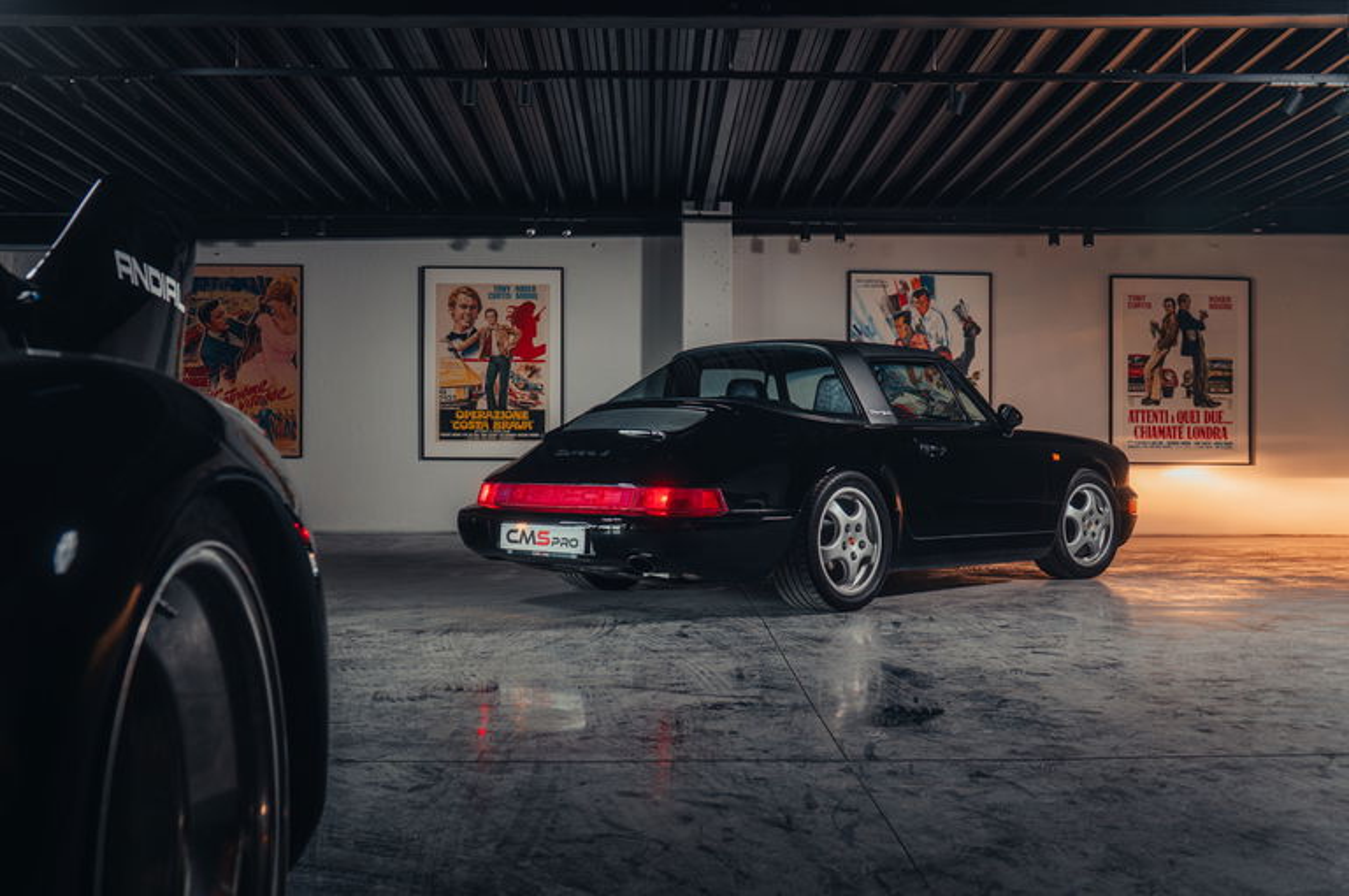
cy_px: 448
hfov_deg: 53.2
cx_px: 674
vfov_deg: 36.8
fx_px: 1347
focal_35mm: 36
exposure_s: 1/1.25
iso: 400
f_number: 7.1
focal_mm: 36
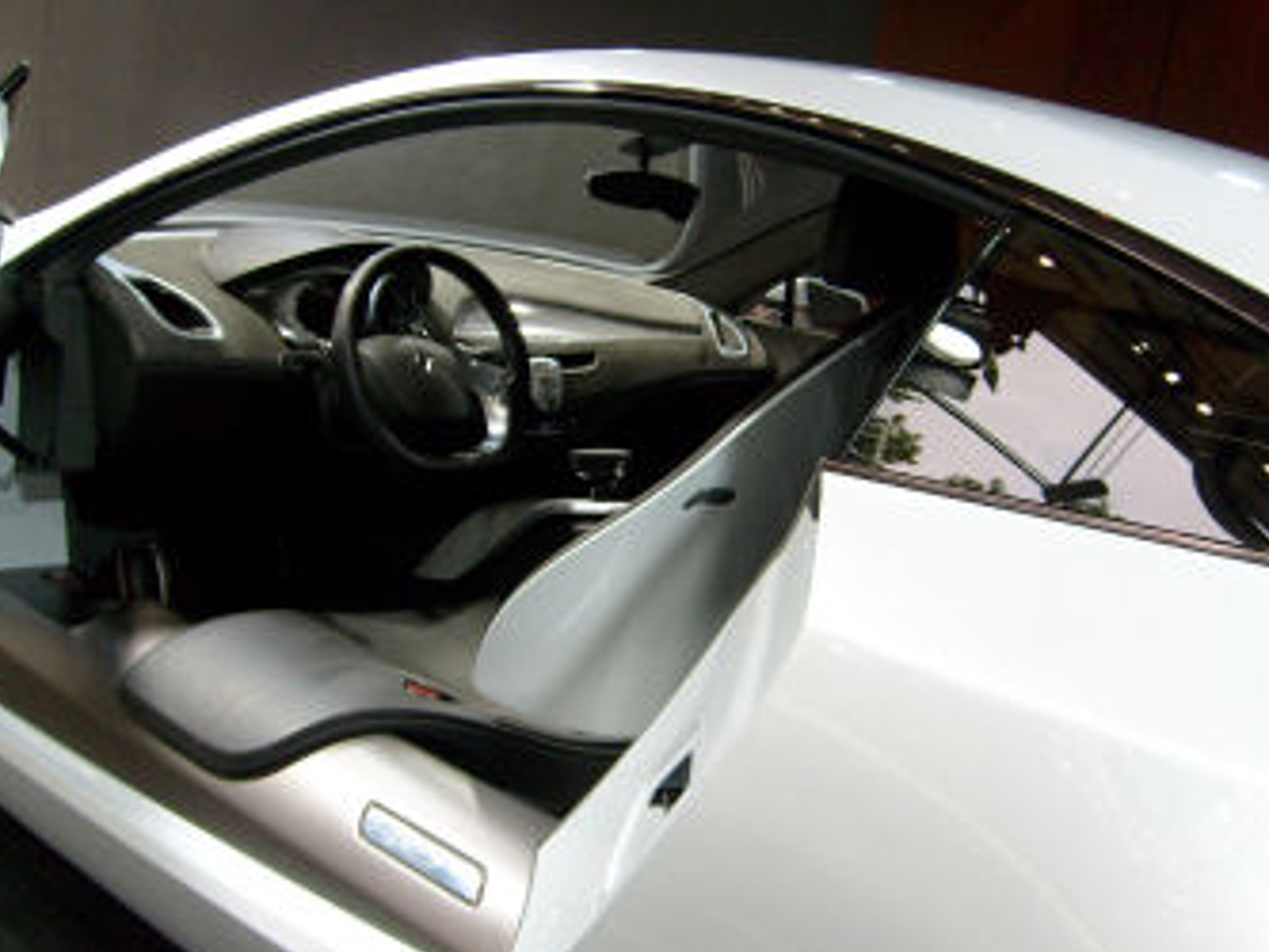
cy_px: 510
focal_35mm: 42
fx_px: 1540
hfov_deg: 44.7
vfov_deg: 34.4
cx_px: 705
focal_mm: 5.8
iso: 80
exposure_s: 1/125
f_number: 2.8
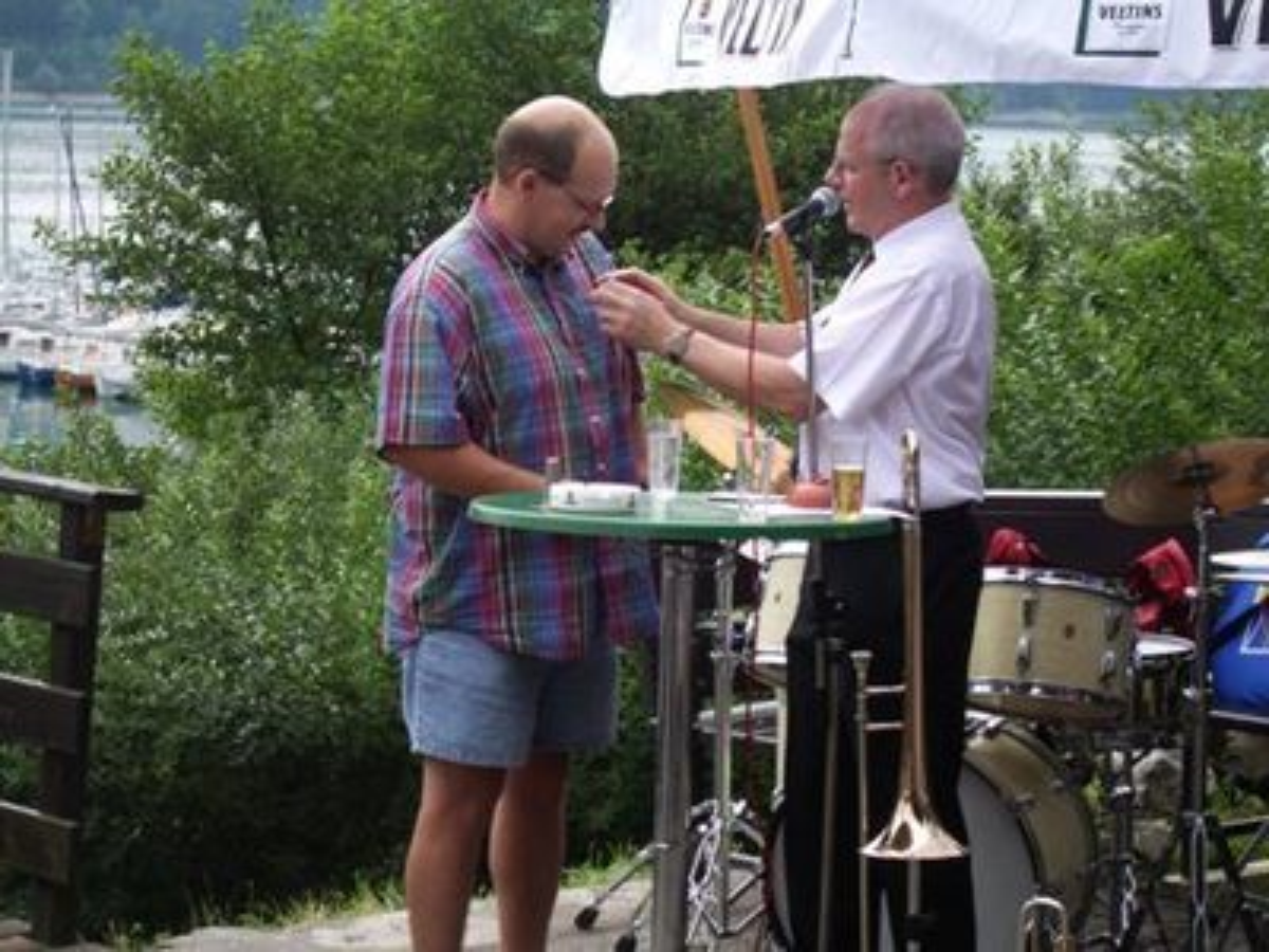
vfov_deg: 14.1
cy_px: 476
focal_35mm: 105
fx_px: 3849
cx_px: 634
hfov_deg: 18.7
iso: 80
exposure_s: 1/125
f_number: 4.8
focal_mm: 17.4
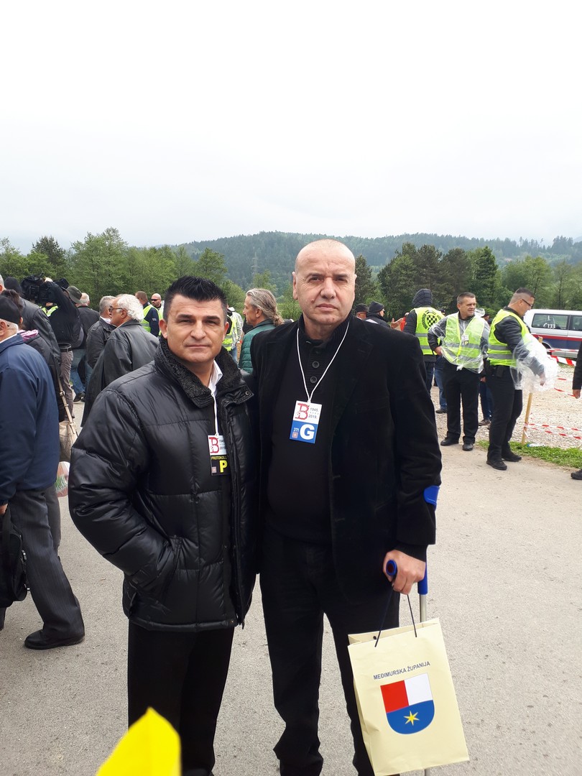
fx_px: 605
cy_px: 388
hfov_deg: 51.4
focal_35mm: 27
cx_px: 291
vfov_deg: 65.3
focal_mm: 3.6
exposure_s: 1/442
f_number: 1.9
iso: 40
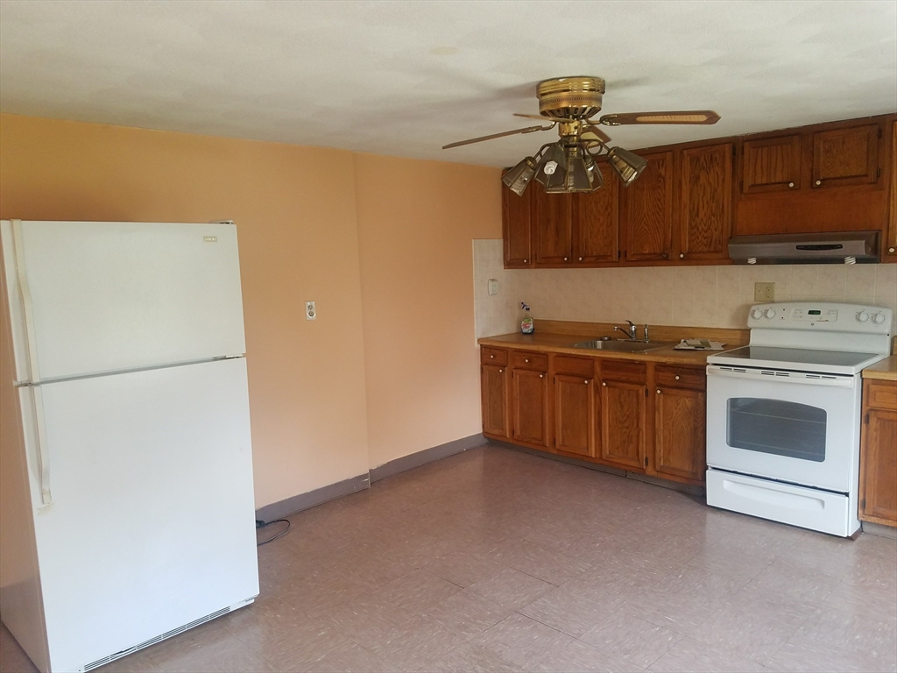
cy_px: 336
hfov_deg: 67.3
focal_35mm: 26
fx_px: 674
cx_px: 448
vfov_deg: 53.1
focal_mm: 4.2
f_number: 1.7
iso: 100
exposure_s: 1/30
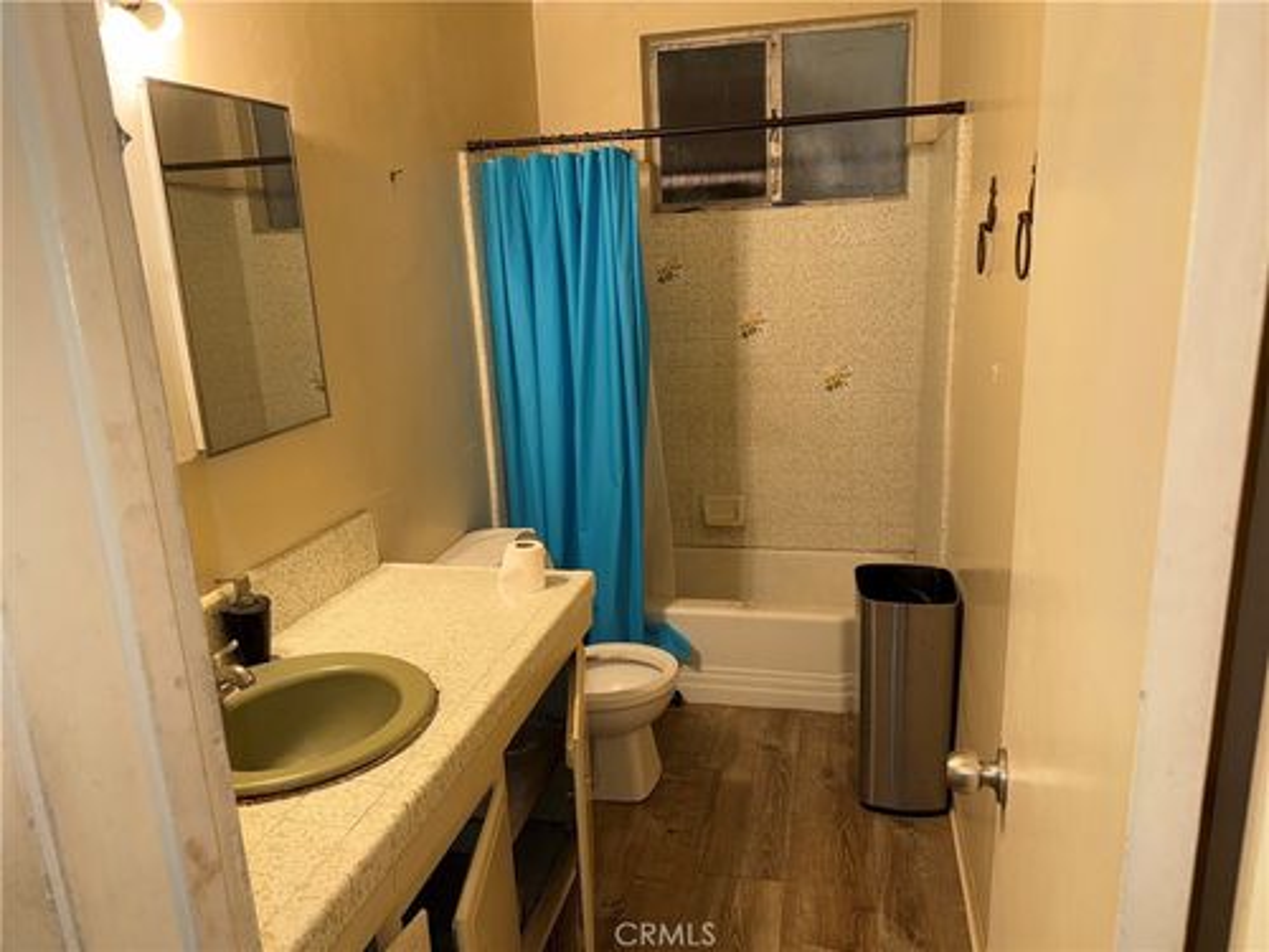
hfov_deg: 71.6
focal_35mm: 24
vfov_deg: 56.8
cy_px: 476
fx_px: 880
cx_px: 634
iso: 50
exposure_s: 1/46
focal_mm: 6.76
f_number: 1.78
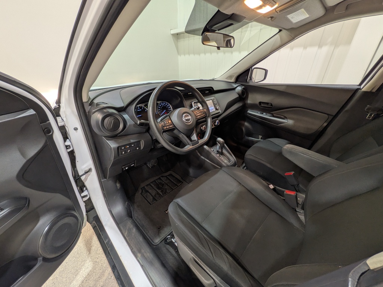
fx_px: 155
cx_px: 192
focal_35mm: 14
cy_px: 144
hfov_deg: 102.1
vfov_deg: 85.7
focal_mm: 1.83
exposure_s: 1/30
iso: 51
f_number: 2.2
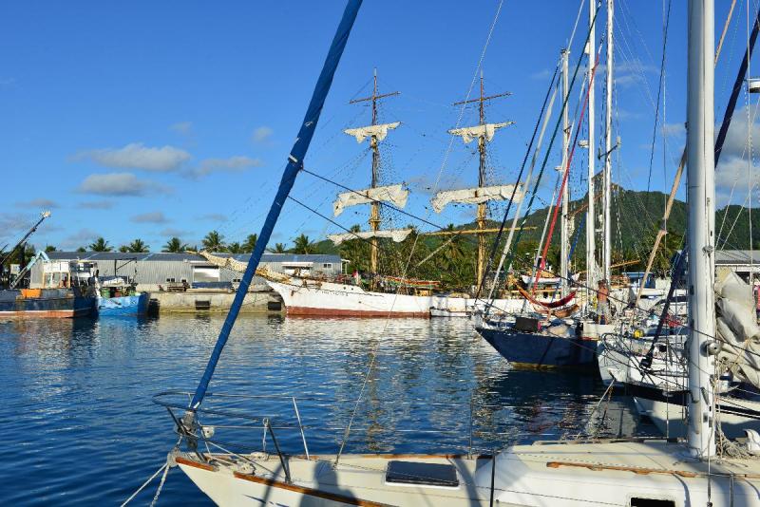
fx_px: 676
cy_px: 254
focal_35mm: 32
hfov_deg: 58.7
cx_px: 380
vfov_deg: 41.1
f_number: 11
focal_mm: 32
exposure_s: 1/500
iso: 200
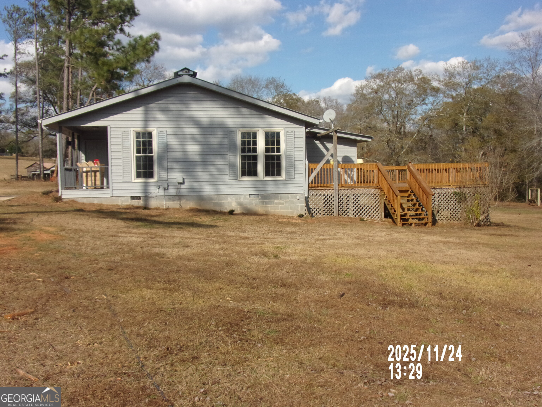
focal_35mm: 33
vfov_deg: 42.9
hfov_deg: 55.4
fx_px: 517
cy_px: 204
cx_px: 271
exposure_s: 1/1100
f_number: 3.7
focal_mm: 5.9
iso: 80
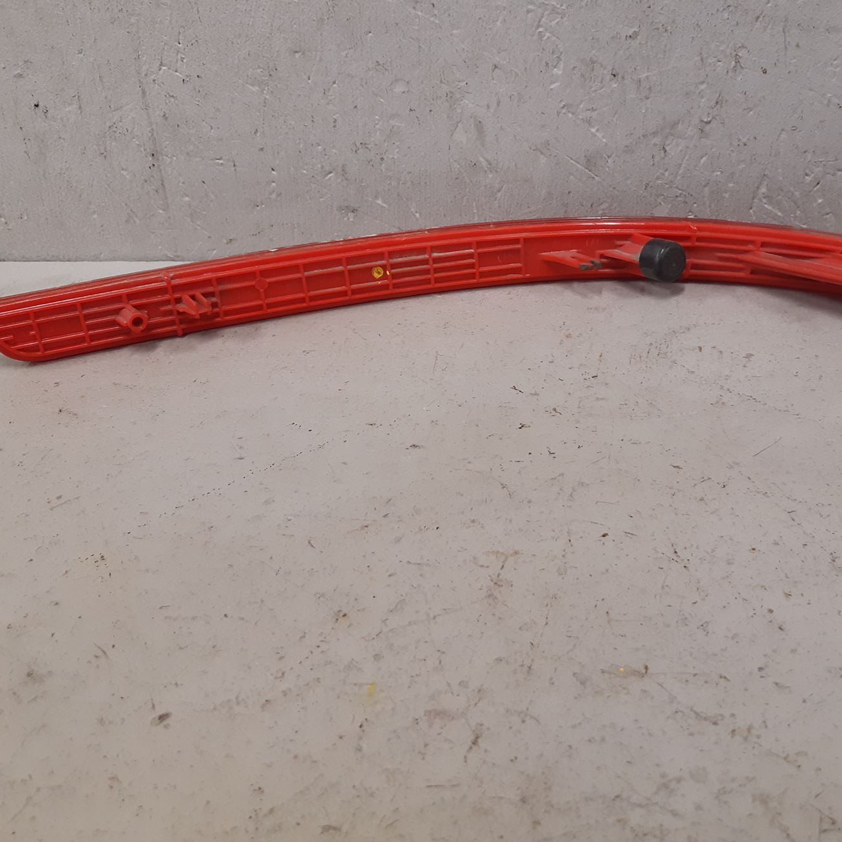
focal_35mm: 36
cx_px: 511
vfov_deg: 45.9
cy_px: 352
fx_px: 991
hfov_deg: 45.8
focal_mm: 3.93
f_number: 1.7
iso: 125
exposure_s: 1/50
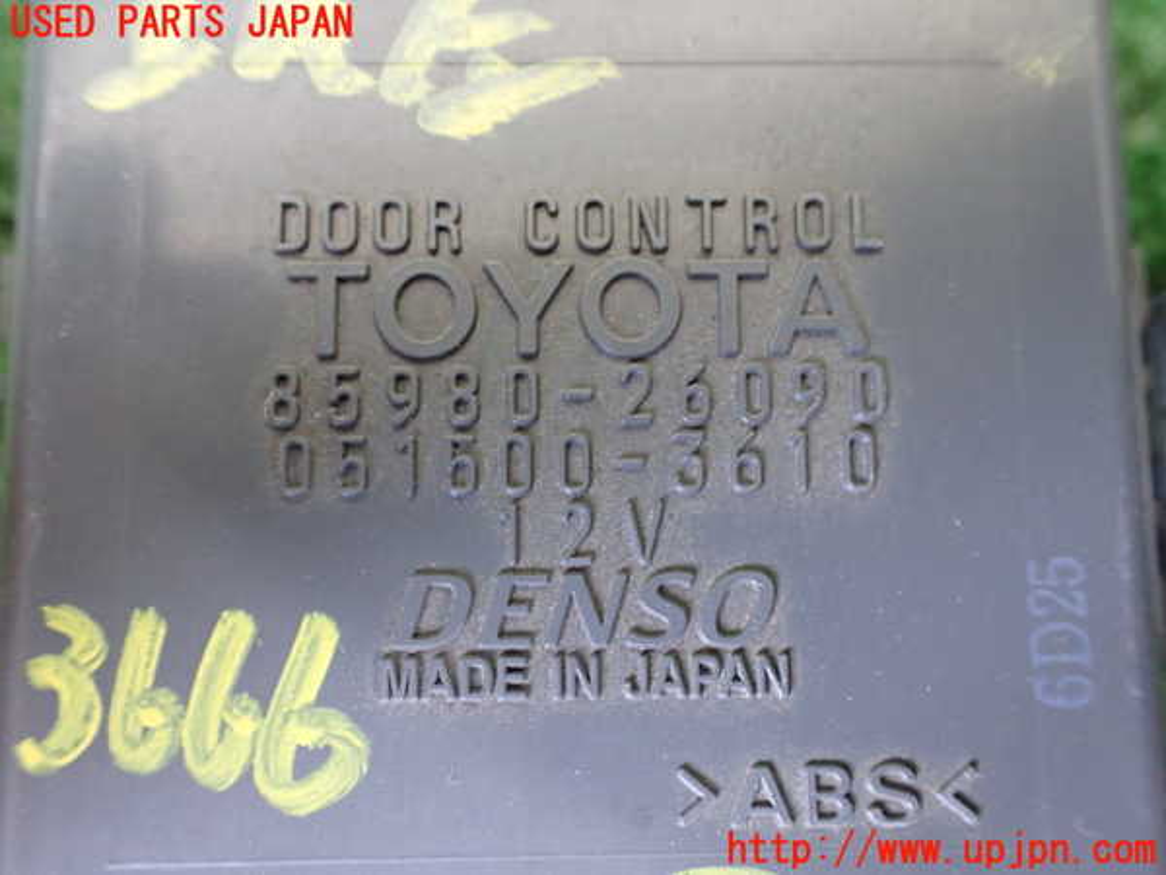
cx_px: 583
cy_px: 438
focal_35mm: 30
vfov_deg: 46.8
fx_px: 1011
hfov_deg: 60.0
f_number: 2.3
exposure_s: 1/30
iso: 1000
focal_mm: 5.4
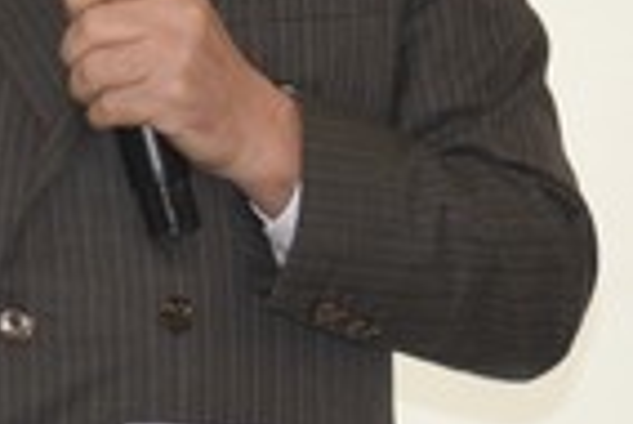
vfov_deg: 4.2
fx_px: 5808
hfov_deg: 6.2
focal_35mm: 330
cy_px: -136
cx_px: 13
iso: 320
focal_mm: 70
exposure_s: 1/60
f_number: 4
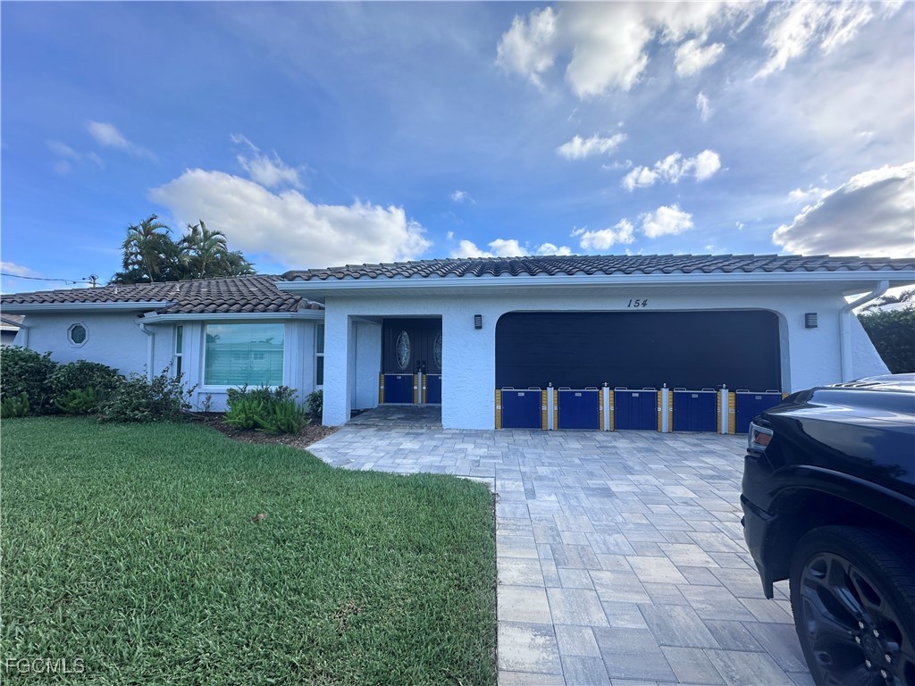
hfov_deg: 102.1
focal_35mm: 14
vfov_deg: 85.7
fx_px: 370
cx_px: 458
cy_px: 343
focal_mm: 2.22
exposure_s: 1/1247
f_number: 2.2
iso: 40
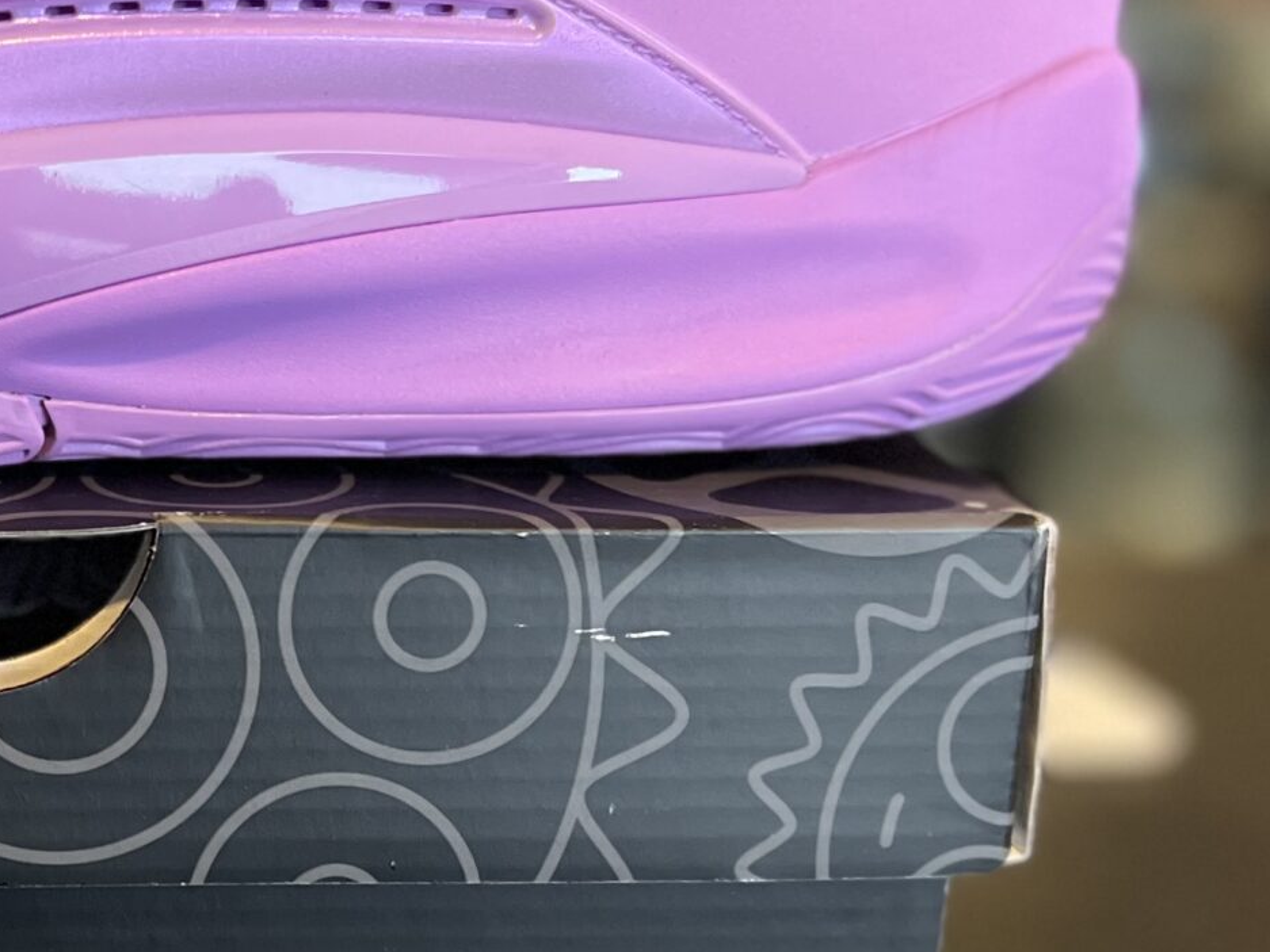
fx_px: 2605
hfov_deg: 26.0
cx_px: -8
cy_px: 444
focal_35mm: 71
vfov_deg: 20.7
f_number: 1.5
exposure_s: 1/60
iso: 250
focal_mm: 5.7
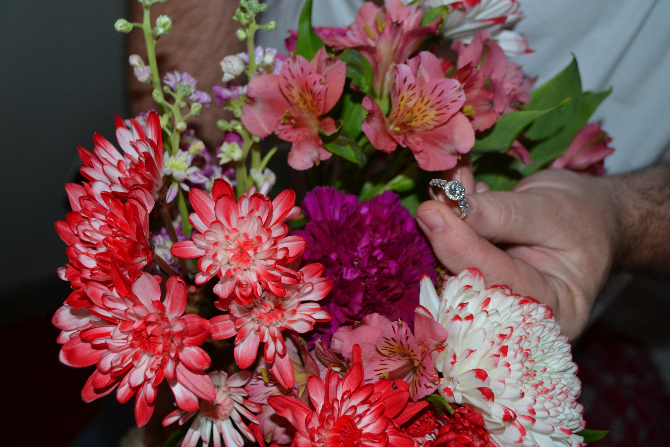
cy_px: 224
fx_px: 782
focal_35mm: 42
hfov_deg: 46.4
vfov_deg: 31.9
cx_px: 335
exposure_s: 1/60
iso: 450
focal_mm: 28
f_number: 4.5
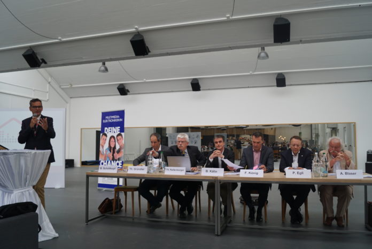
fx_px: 310
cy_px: 124
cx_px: 186
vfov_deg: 43.7
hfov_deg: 61.9
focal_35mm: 30
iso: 250
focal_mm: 20
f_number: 4
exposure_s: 1/160
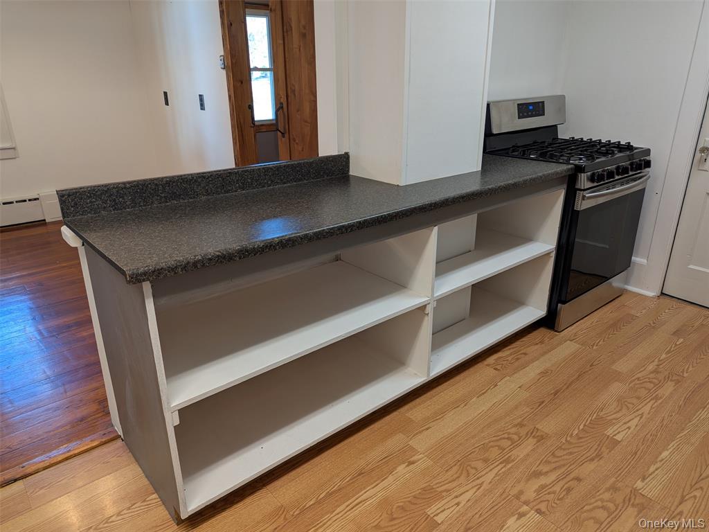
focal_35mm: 24
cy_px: 266
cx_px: 354
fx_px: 492
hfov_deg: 71.6
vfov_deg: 56.8
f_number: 1.85
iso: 39
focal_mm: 6.81
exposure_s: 1/20
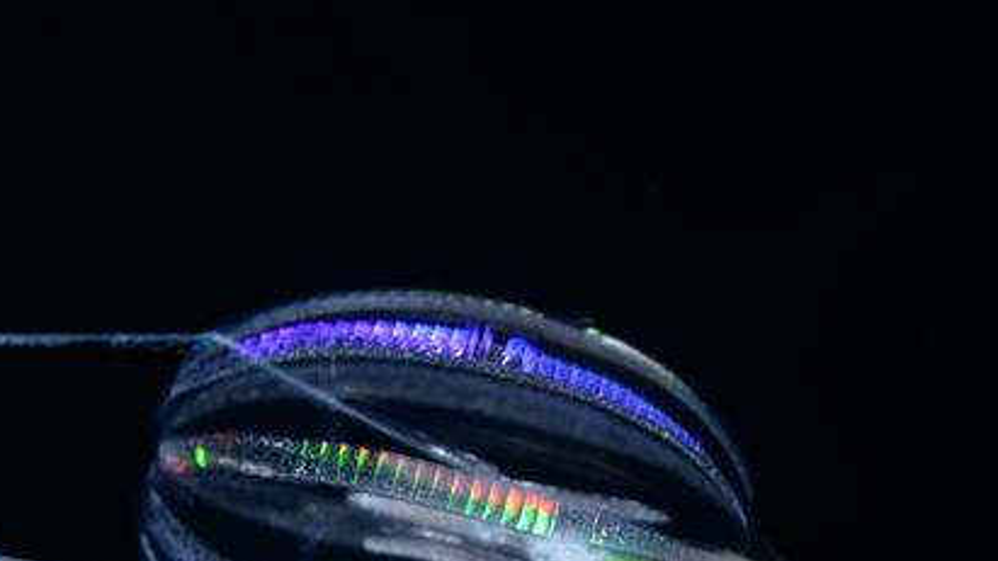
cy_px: 545
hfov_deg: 19.7
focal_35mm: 107
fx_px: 2831
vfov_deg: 11.2
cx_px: 172
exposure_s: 1/80
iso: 640
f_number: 14
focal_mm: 60
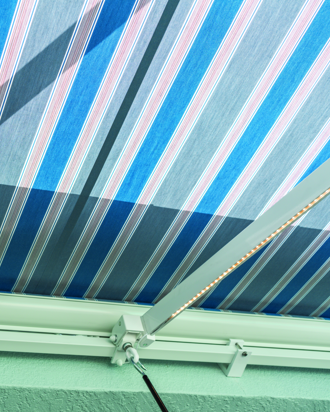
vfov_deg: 35.3
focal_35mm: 53
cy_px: 222
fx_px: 647
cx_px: 38
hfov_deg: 27.6
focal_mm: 35
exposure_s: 1/125
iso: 100
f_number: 5
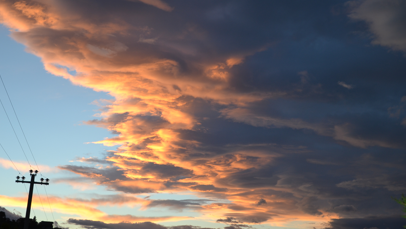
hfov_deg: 40.6
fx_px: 549
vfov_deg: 23.5
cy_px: 94
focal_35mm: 51
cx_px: 205
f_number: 4.2
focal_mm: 32
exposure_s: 1/125
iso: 220
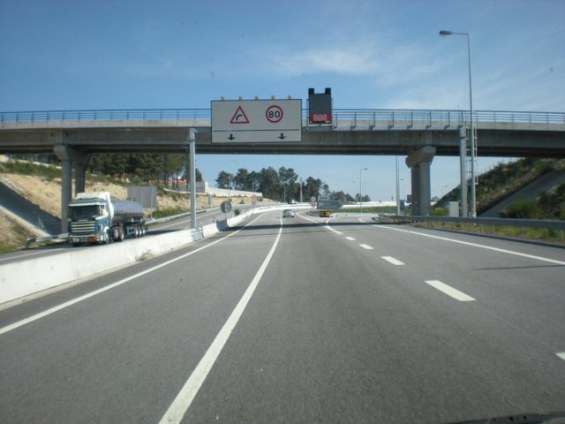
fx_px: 620
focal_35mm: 38
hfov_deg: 49.0
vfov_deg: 37.7
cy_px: 212
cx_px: 282
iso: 64
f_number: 4.6
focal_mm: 6.3
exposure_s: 1/395
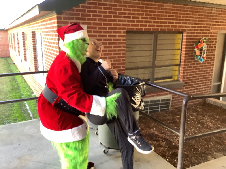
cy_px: 84
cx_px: 113
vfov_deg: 45.4
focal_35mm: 31
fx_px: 202
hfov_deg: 58.4
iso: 100
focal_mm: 3.3
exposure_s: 1/50
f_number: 2.4
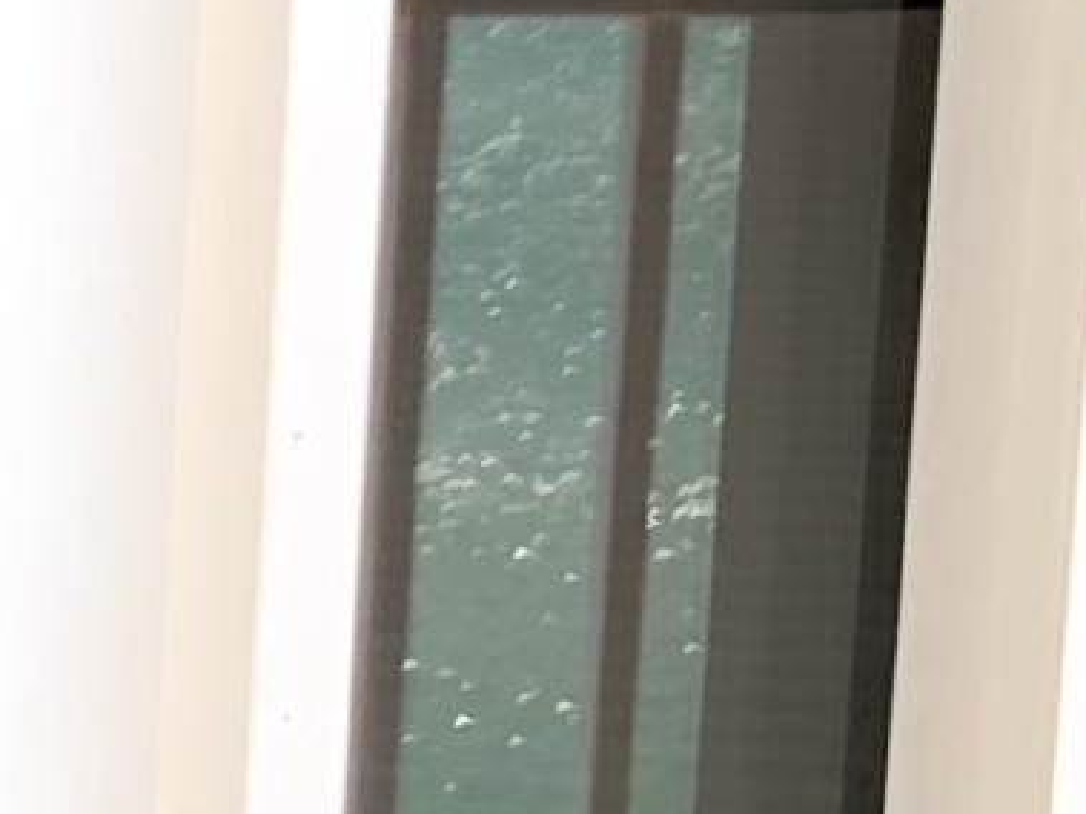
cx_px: -2694
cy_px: -659
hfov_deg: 7.7
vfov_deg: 7.0
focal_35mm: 206
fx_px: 6461
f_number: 1.8
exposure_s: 1/121
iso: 25
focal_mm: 4.25
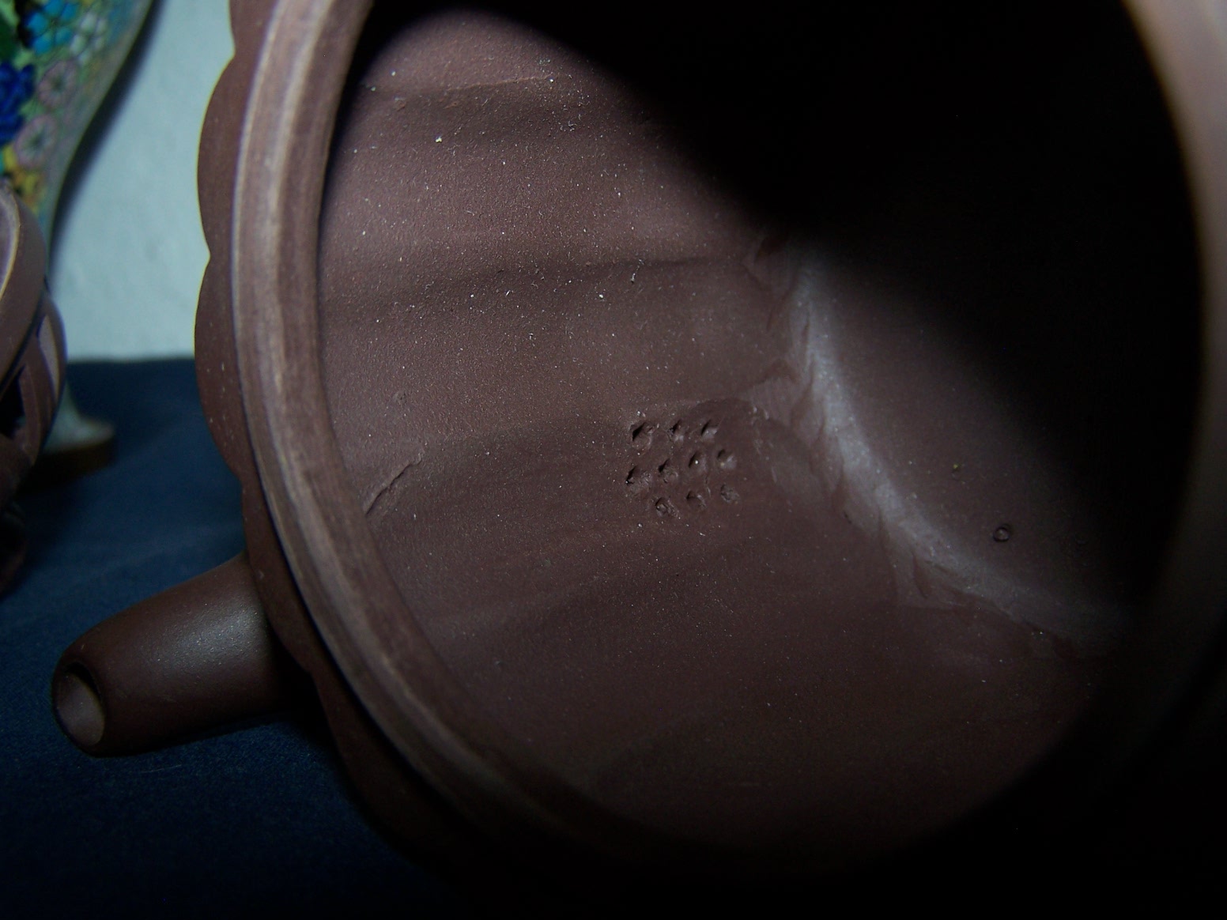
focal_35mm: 38
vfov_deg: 37.7
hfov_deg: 49.0
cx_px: 614
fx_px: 1347
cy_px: 460
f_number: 2.8
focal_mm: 6.3
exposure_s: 1/60
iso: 80
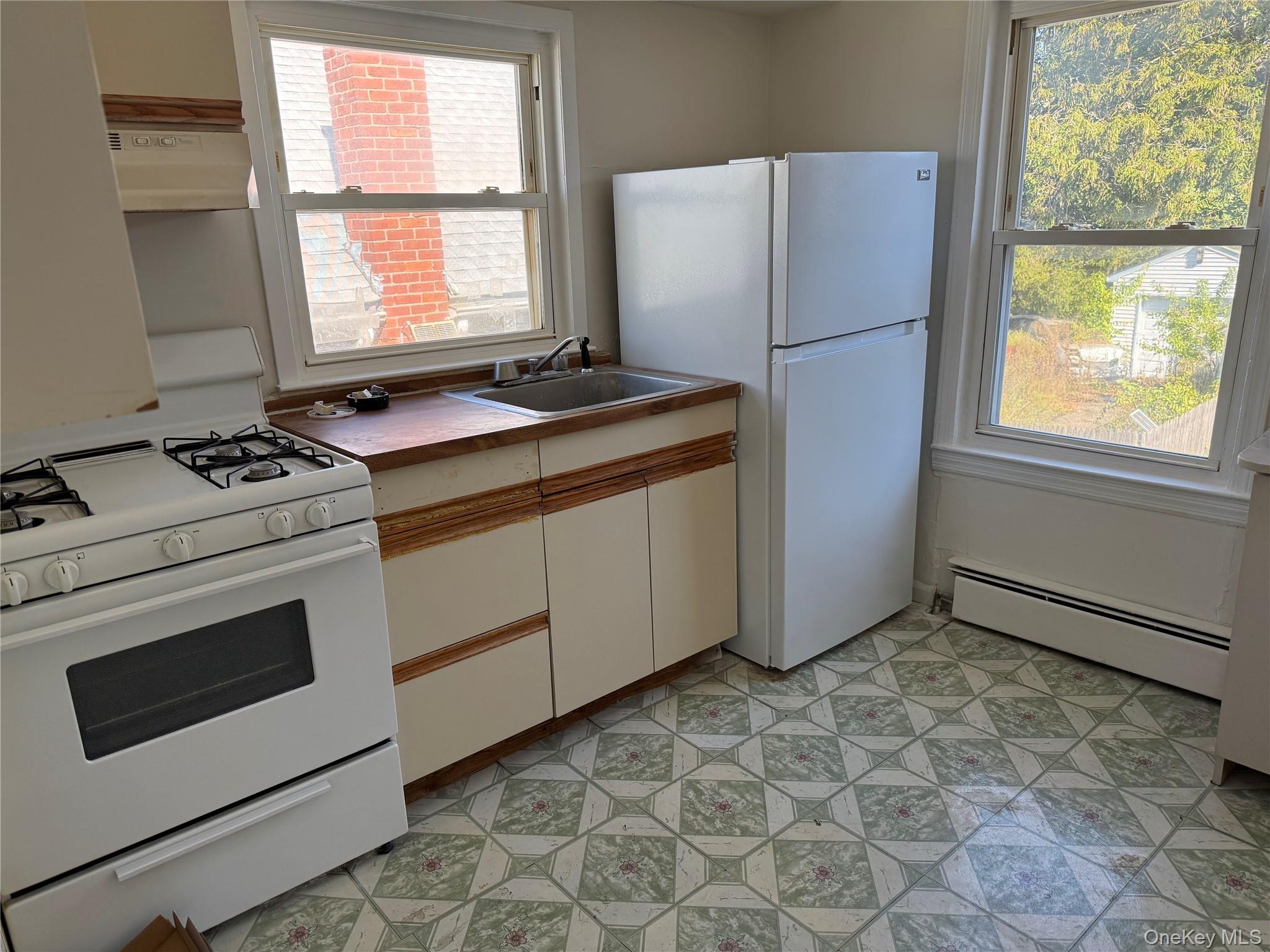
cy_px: 476
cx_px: 635
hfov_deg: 71.6
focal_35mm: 24
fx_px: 881
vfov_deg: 56.8
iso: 100
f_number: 1.78
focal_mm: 6.76
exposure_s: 1/356
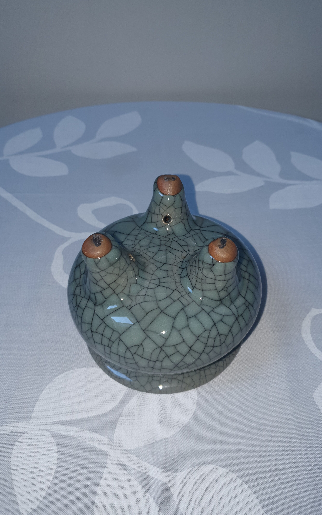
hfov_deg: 44.4
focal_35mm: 28
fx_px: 393
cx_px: 186
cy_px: 258
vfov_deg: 66.5
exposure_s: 1/50
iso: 80
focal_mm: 4.32
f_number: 1.5
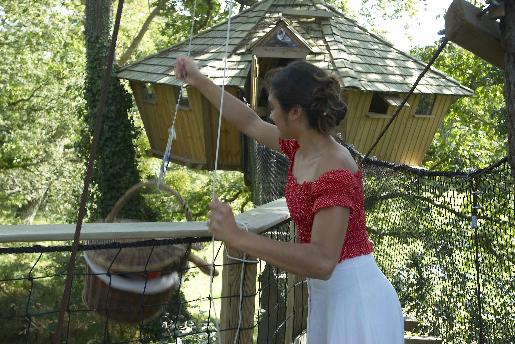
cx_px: 258
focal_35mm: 45
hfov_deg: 43.6
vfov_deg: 29.9
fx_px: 644
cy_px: 172
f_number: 5.6
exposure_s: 1/90
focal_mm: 30
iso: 100
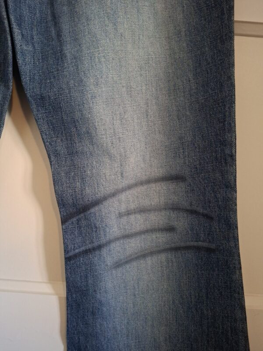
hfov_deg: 58.9
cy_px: 176
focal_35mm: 23
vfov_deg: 73.9
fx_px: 233
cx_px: 132
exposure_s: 1/30
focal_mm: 5.54
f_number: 1.8
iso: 400
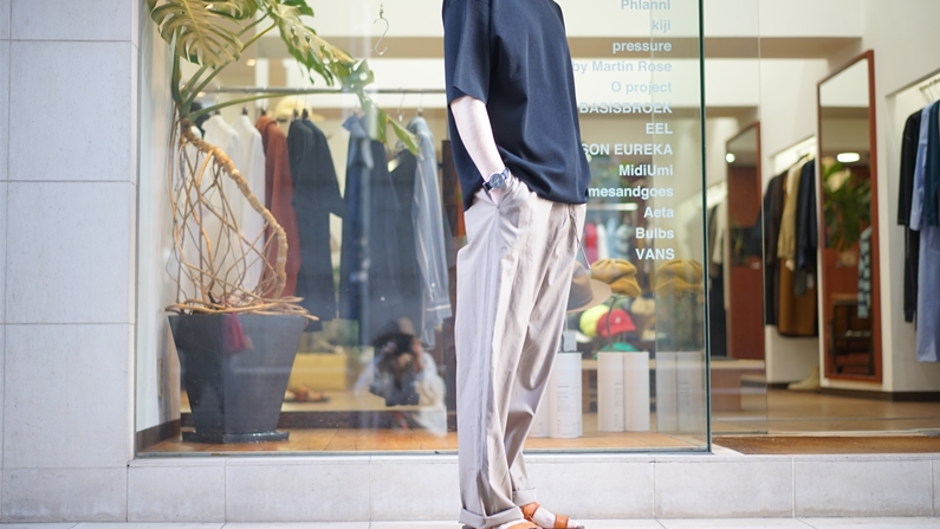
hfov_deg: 36.0
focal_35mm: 58
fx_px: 1446
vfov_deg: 20.7
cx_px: 472
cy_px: 236
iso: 200
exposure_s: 1/60
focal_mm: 55
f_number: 1.8
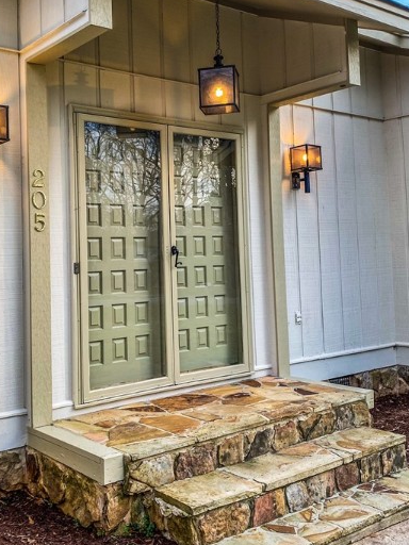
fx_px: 614
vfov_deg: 47.7
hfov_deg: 36.6
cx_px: 157
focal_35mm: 39
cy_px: 226
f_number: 1.8
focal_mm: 4.25
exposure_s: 1/122
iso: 50
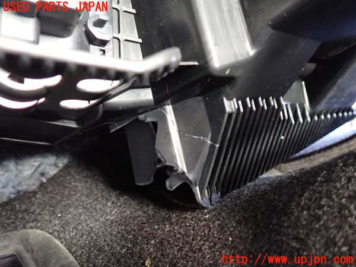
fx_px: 309
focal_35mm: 30
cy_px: 134
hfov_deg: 60.0
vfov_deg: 46.8
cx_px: 178
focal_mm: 5.4
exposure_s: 1/15
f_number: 2.3
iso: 800
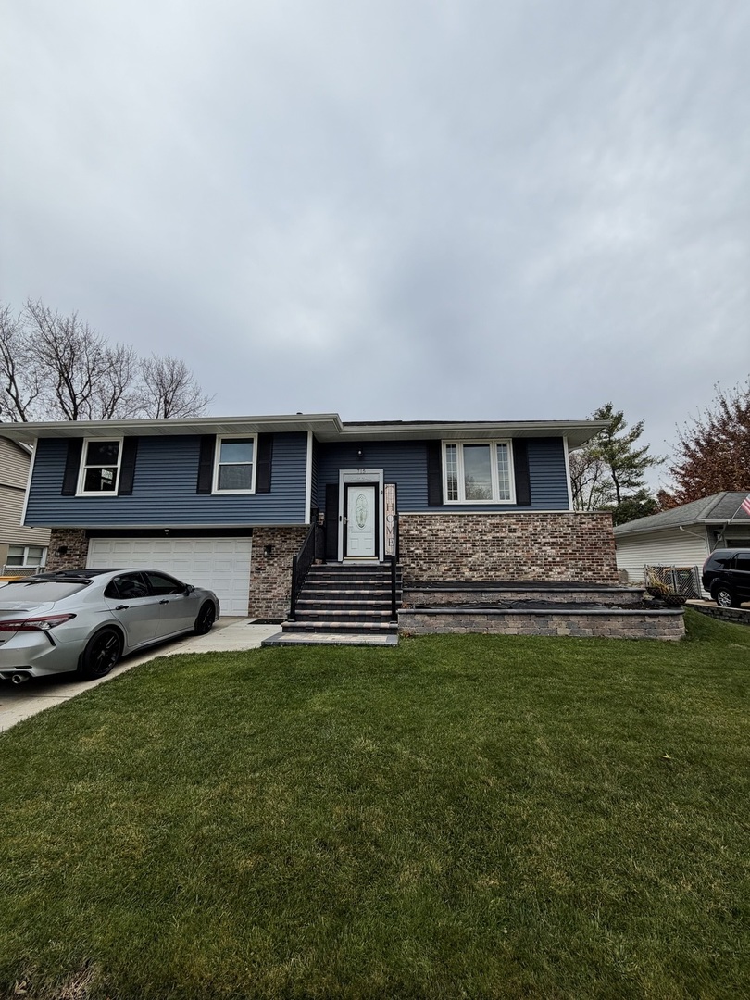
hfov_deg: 85.7
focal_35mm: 14
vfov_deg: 102.1
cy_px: 500
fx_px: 404
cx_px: 375
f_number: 2.2
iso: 32
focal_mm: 2.22
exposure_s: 1/770
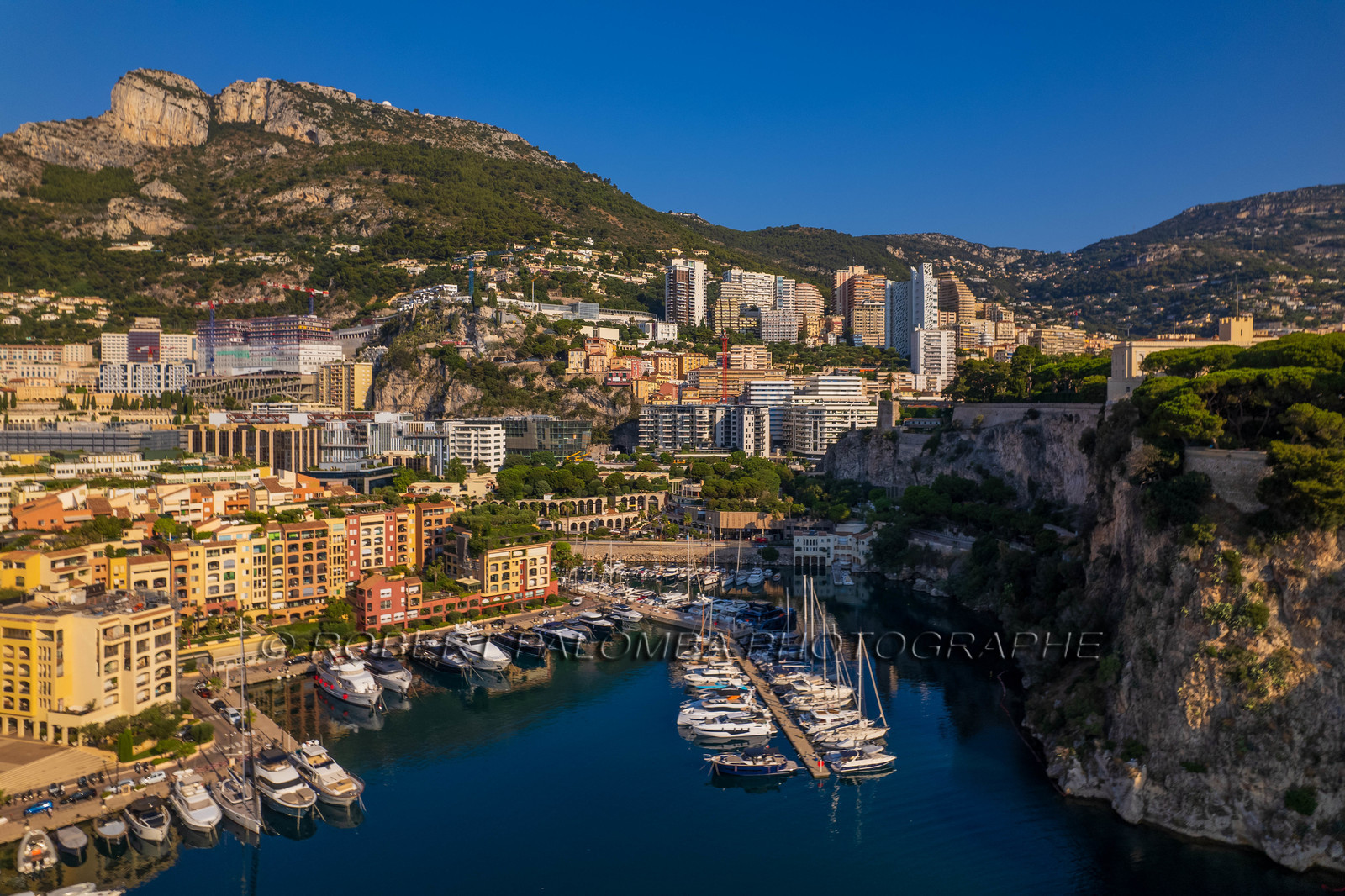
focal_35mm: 22
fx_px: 822
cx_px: 672
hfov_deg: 78.6
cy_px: 448
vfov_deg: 57.2
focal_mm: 8.4
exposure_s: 1/60
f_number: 2.8
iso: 100
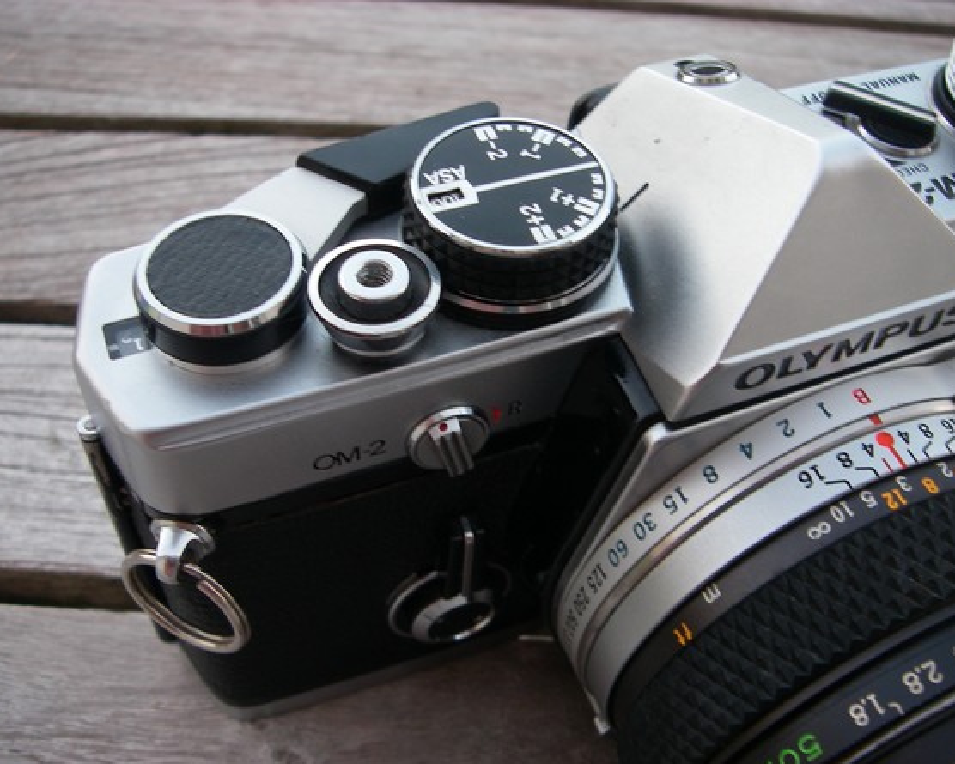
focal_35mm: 40
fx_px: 1131
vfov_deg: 37.3
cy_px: 385
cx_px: 474
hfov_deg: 45.8
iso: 125
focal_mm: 6.3
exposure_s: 1/50
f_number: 3.3
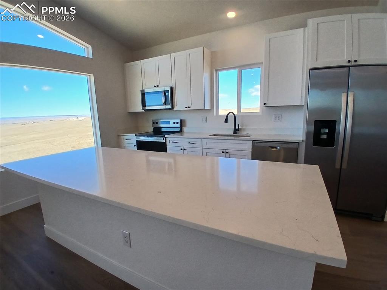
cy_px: 145
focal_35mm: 17
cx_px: 194
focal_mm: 1.4
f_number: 2.2
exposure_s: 1/219
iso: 50
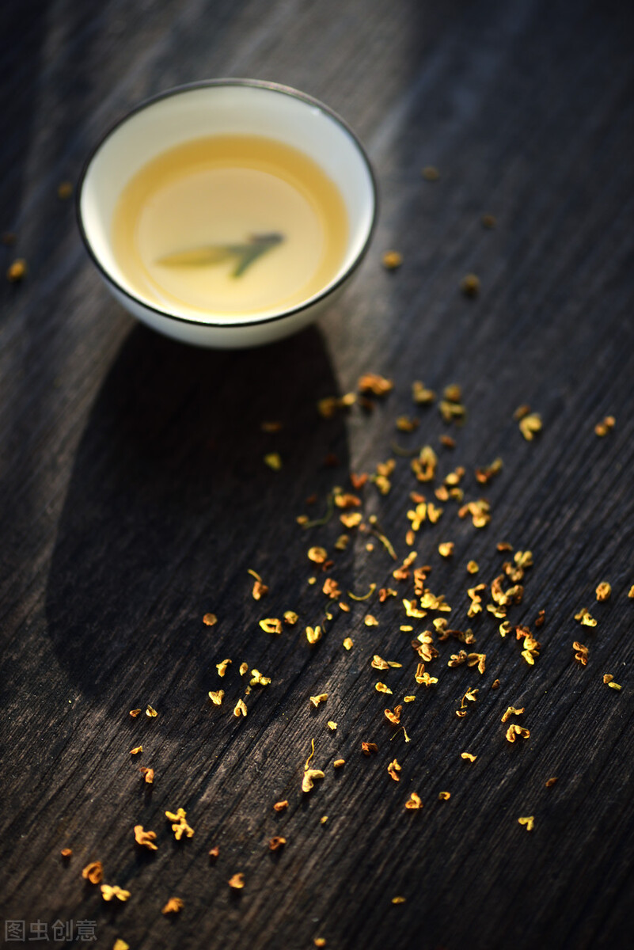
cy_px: 475
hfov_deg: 13.1
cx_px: 317
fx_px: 2771
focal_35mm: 105
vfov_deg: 19.4
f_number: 3
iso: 100
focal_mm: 105
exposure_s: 1/200
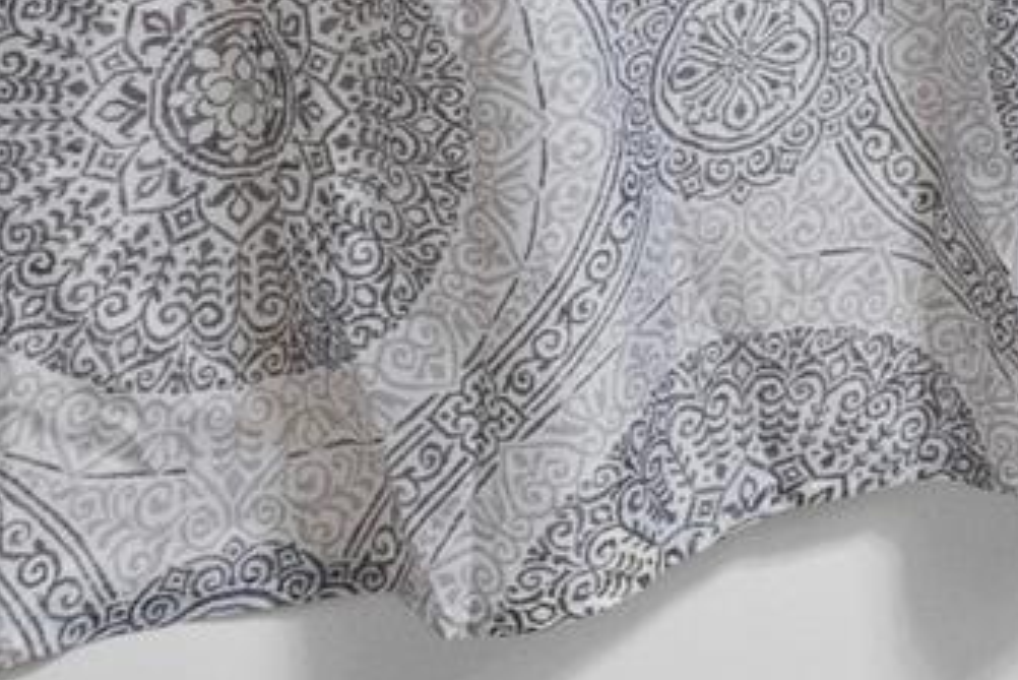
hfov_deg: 16.3
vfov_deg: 10.7
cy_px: -1208
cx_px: 1990
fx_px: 2772
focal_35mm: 98
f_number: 8
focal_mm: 16
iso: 1250
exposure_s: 1/15
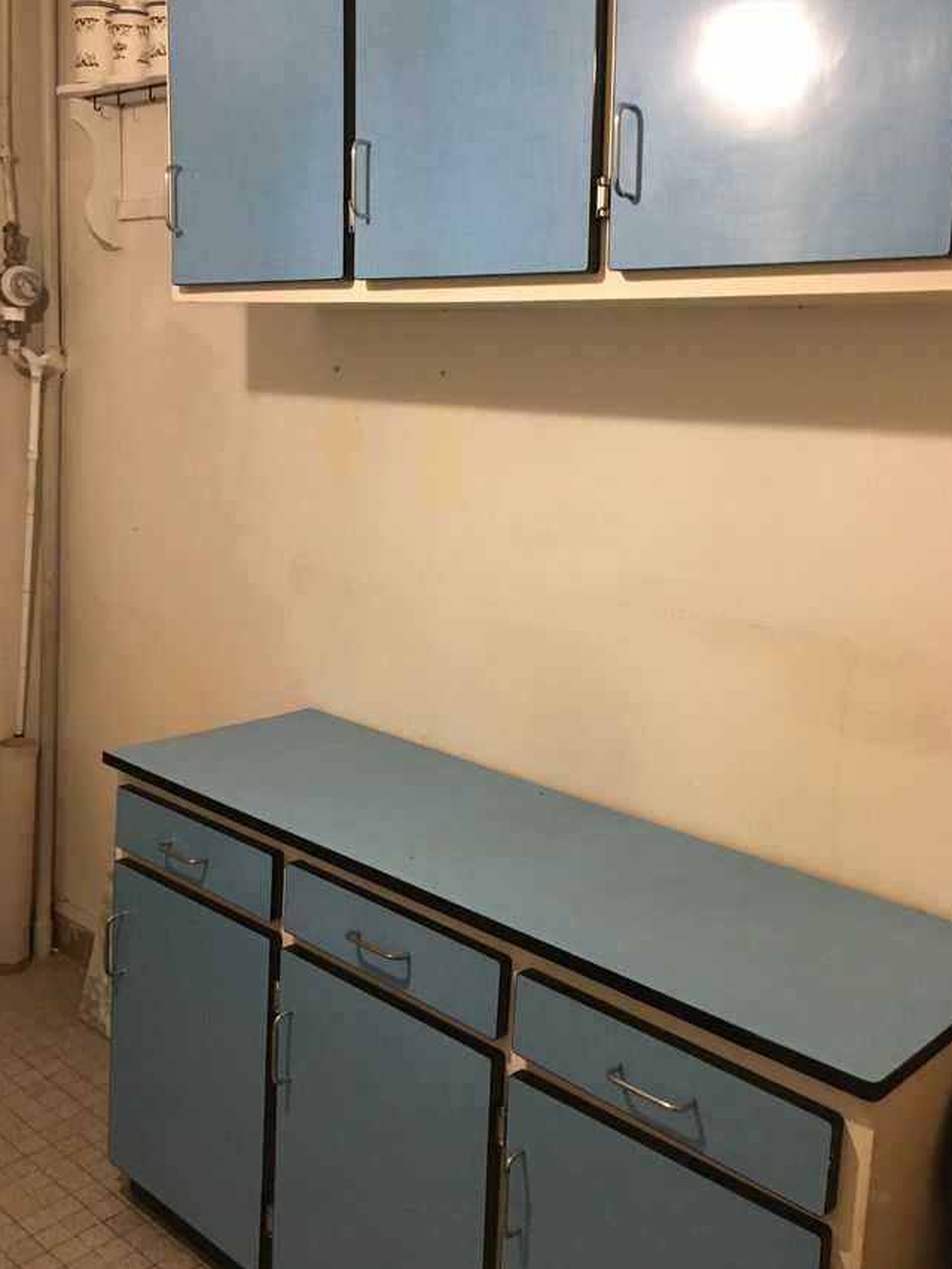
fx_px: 1246
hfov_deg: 41.7
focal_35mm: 34
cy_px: 530
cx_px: 533
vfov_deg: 53.7
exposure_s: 1/20
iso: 200
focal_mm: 4.15
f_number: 2.2
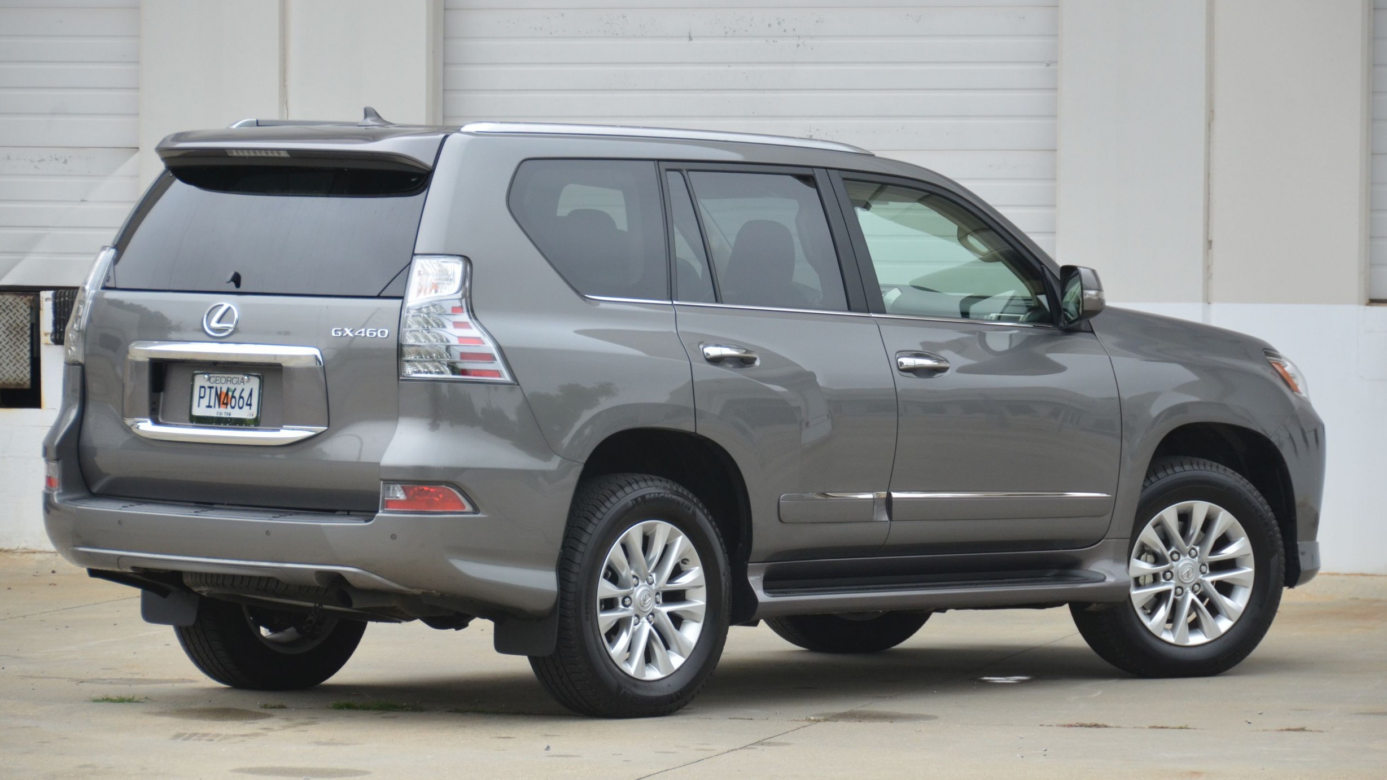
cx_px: 695
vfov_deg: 7.2
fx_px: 6161
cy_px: 345
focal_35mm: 168
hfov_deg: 12.8
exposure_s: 1/1000
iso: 720
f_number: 5.3
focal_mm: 105
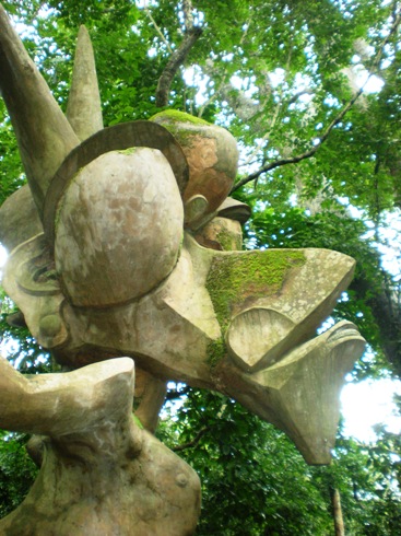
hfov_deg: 37.7
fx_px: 587
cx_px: 200
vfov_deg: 49.0
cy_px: 268
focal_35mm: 38
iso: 216
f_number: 3.1
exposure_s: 1/30
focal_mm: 6.3
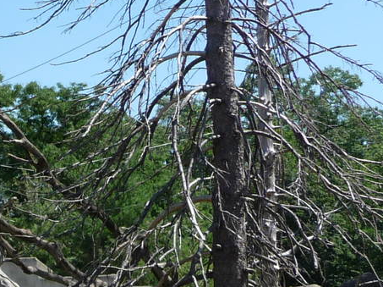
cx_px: -221
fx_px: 1094
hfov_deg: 17.5
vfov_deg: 14.9
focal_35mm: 99
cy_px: 166
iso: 100
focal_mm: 4.7
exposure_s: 1/800
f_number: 3.3
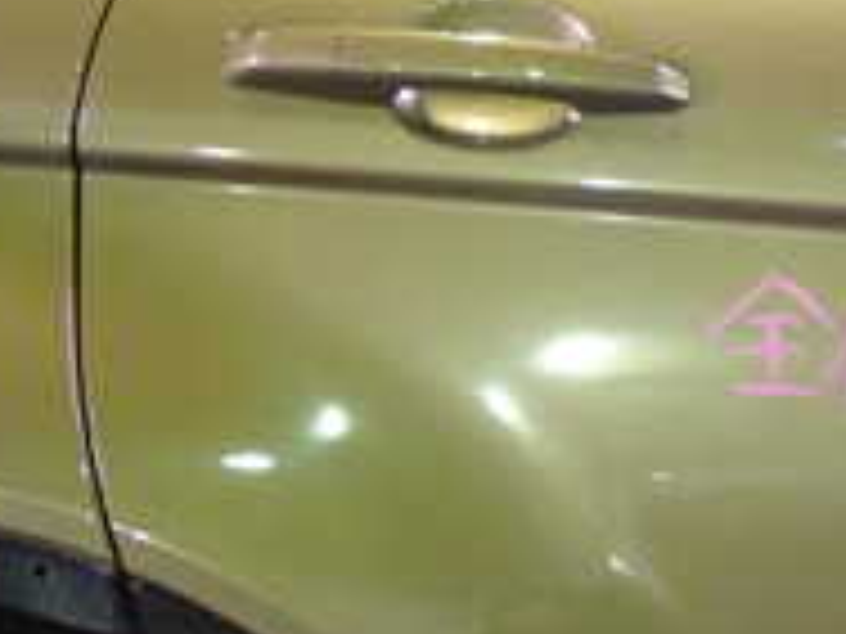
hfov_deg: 16.3
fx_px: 2811
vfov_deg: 12.9
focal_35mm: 115
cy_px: 328
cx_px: 1066
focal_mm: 6.37
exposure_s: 1/20
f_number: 2.5
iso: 800
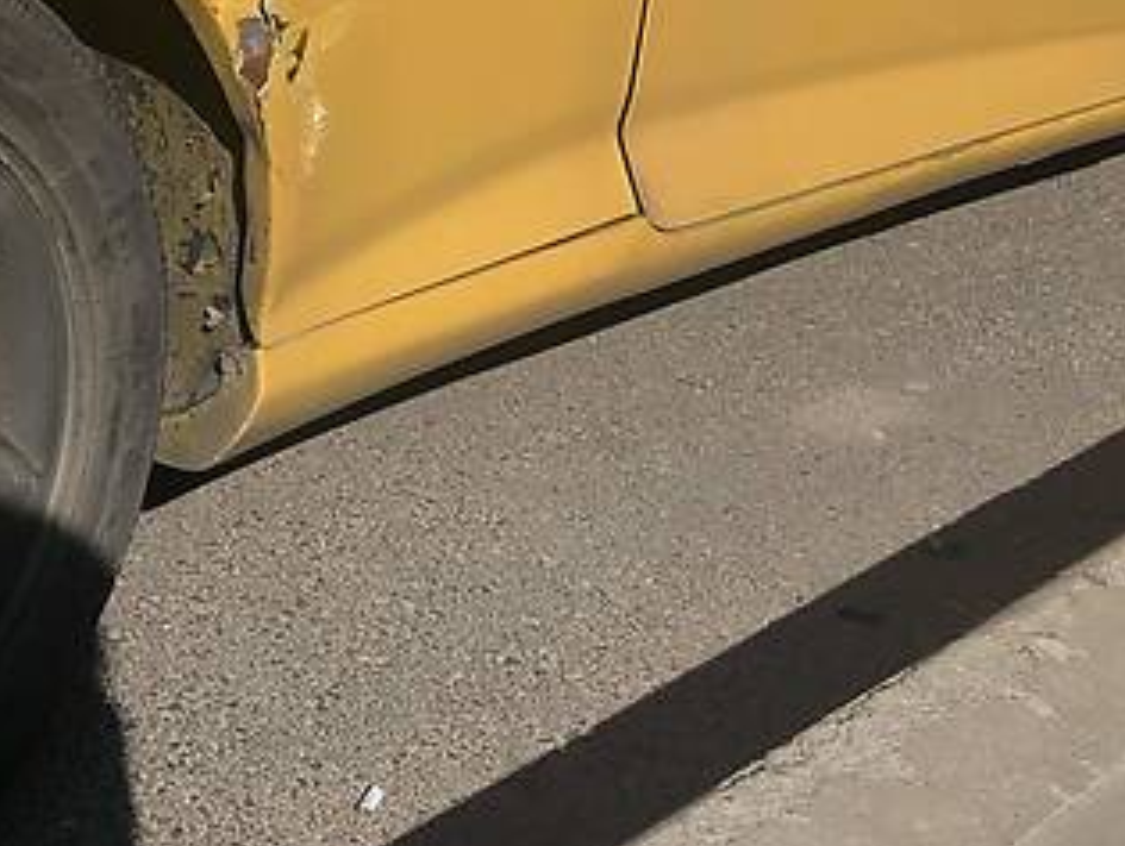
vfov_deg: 20.2
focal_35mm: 71
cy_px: 32
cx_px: -243
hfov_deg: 24.6
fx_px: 2310
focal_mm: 4
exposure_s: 1/2667
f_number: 1.8
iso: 20
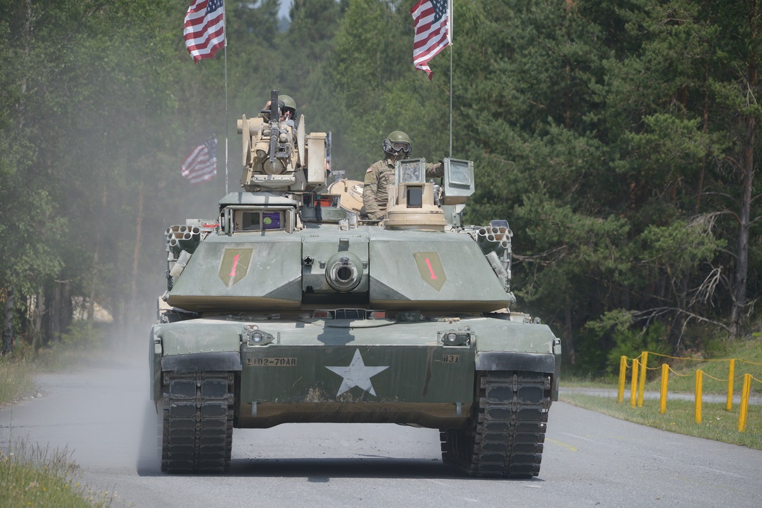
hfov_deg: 7.1
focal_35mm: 290
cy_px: 254
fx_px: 6139
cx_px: 381
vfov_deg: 4.7
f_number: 8
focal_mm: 290
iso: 1000
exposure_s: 1/3200
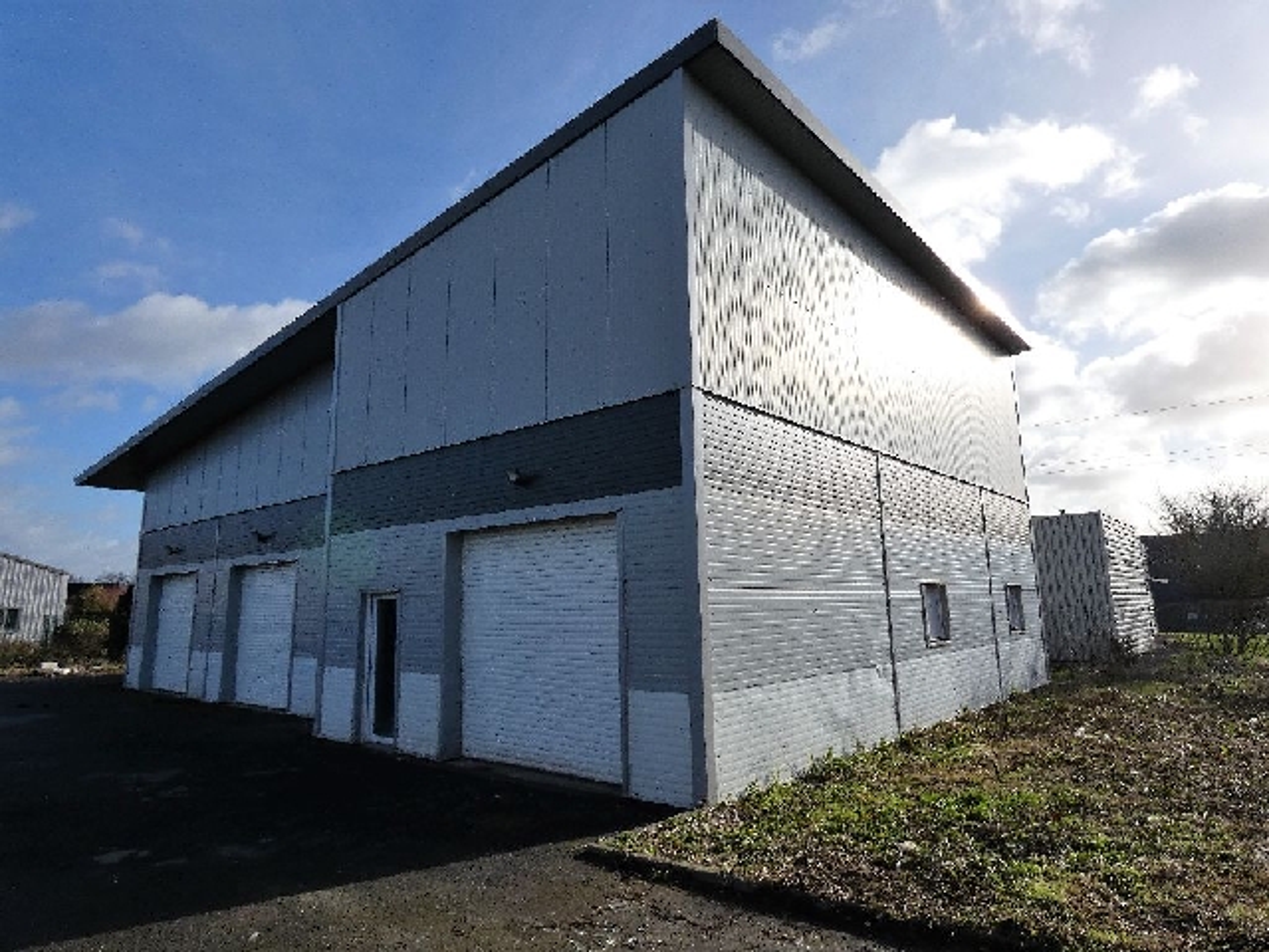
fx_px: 733
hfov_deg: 81.7
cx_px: 634
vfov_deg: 66.0
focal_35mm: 20
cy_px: 476
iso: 80
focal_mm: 3.6
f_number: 4.5
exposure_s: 1/1000
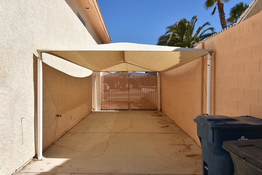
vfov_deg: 41.1
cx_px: 126
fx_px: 233
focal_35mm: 32
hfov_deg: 58.7
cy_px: 91
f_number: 11
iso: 200
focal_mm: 20
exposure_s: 1/500
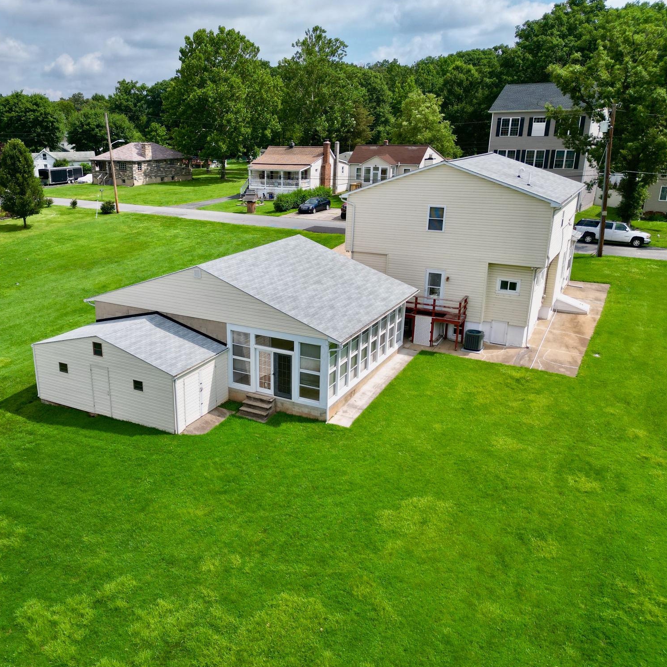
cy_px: 340
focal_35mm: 29
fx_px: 632
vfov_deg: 55.6
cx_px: 244
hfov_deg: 54.9
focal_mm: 6.72
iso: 120
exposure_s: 1/3200
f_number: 1.7
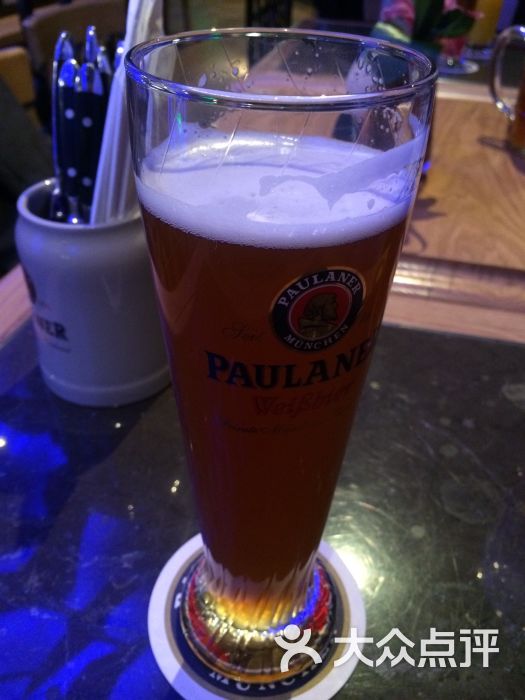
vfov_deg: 61.7
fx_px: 586
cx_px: 262
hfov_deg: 48.2
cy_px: 350
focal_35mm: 29
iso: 320
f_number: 2.2
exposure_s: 1/17
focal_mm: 4.15
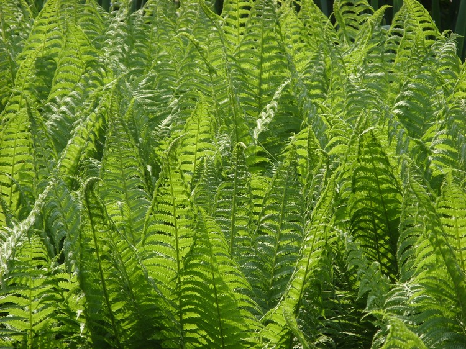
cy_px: 174
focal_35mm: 190
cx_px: 233
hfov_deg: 10.4
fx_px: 2557
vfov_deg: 7.8
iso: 50
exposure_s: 1/228
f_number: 4.6
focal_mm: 31.5
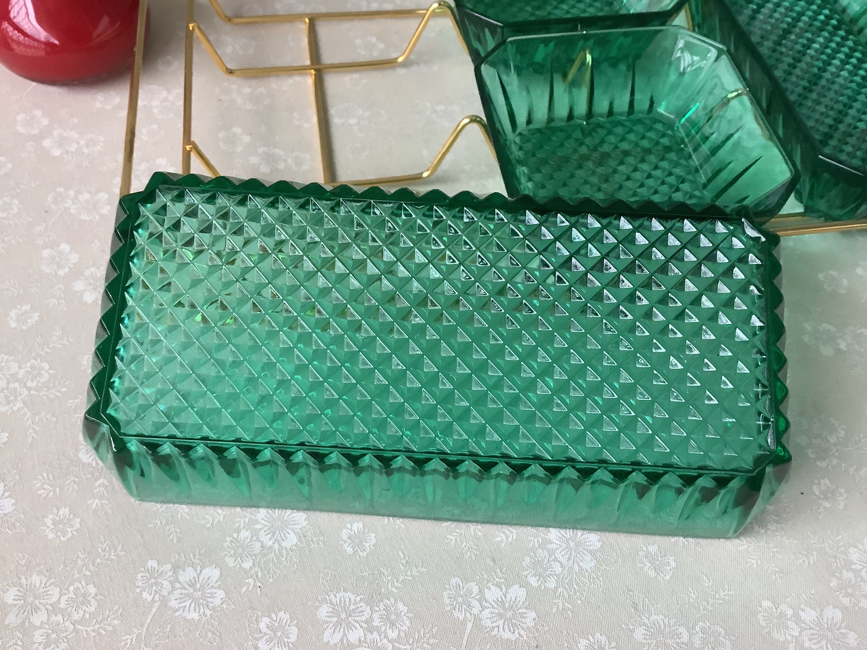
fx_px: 776
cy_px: 325
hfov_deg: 58.4
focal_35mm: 31
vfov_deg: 45.4
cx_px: 434
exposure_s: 1/60
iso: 320
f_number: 2.4
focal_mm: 3.3
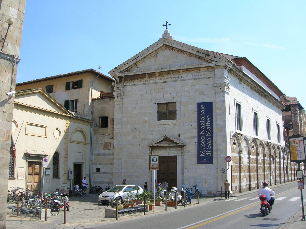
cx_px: 153
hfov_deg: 54.0
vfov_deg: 41.8
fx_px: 301
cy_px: 114
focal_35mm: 34
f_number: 4.9
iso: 50
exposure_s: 1/289
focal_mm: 5.7
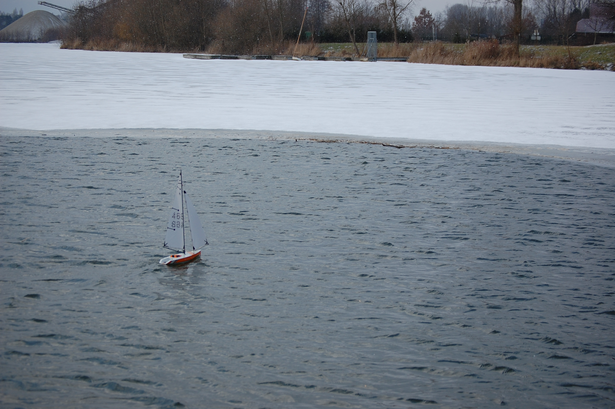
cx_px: 308
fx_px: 1408
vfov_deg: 16.5
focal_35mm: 82
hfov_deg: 24.6
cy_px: 204
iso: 200
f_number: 4
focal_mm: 55
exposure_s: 1/1000
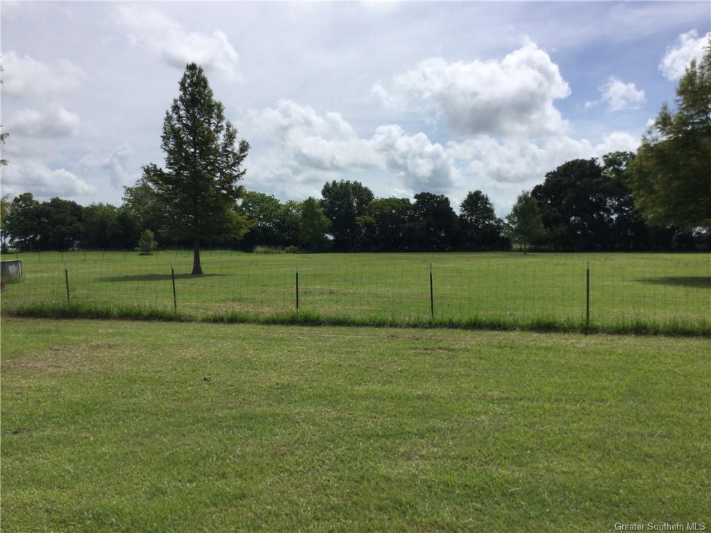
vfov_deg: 45.4
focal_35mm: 31
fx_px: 637
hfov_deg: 58.4
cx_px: 356
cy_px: 266
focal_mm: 3.3
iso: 25
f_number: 2.4
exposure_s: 1/2551
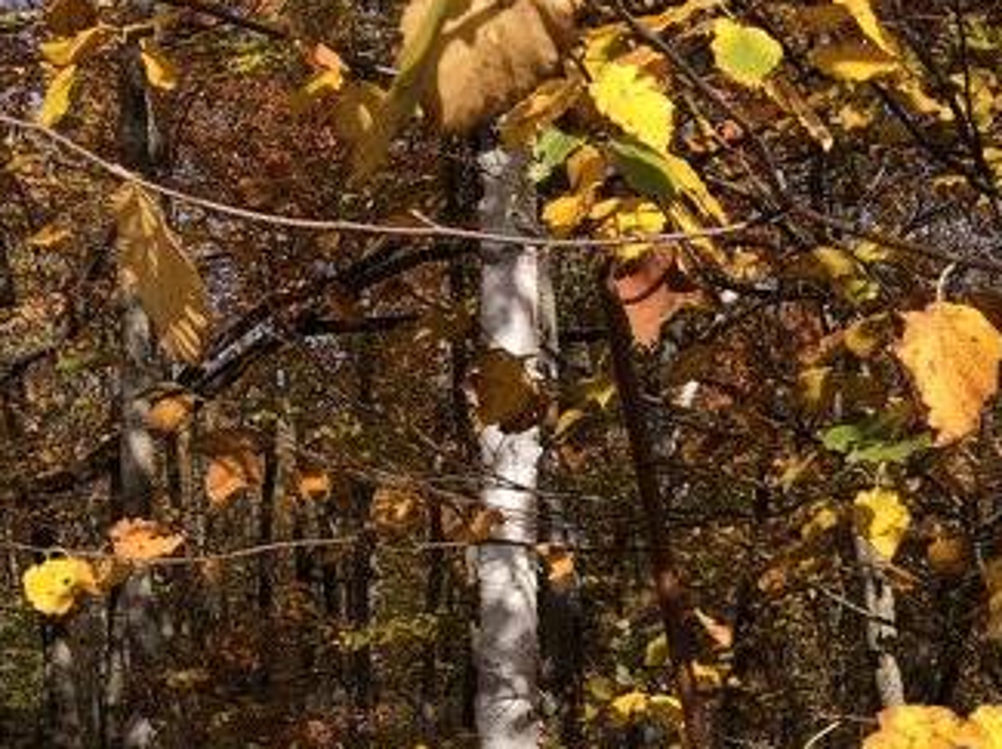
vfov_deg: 20.2
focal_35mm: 69
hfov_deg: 25.9
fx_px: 1995
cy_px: 841
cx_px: 1128
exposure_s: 1/1297
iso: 20
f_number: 1.8
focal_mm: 4
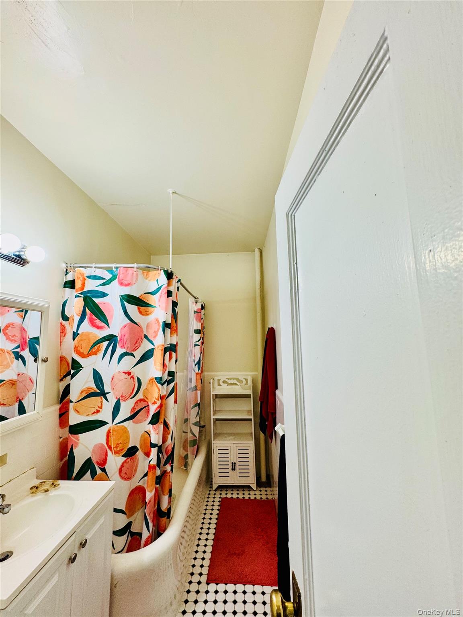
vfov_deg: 102.1
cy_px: 308
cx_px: 232
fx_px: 250
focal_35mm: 14
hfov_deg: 85.7
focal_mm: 2.22
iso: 125
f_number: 2.2
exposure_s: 1/105
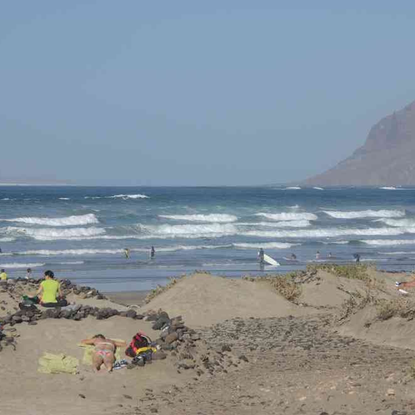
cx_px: 229
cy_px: 208
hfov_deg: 11.6
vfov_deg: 11.6
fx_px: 2035
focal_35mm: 150
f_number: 9.5
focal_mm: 77.5
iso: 100
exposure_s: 1/350
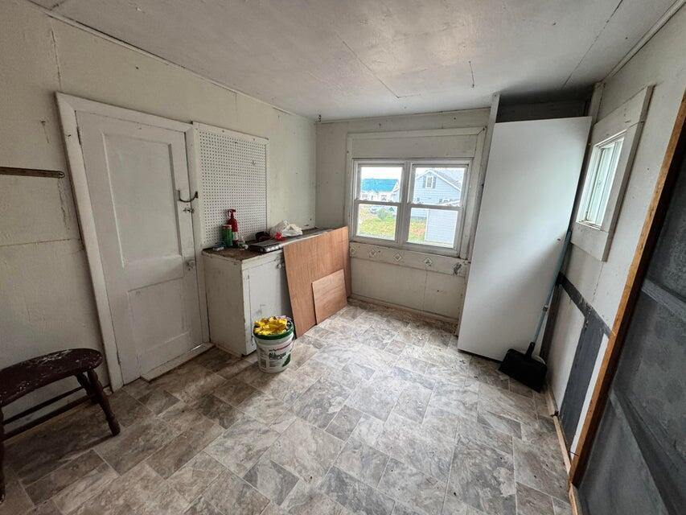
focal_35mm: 14
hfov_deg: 102.1
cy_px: 258
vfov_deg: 85.7
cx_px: 343
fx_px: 277
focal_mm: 2.22
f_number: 2.2
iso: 250
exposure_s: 1/99
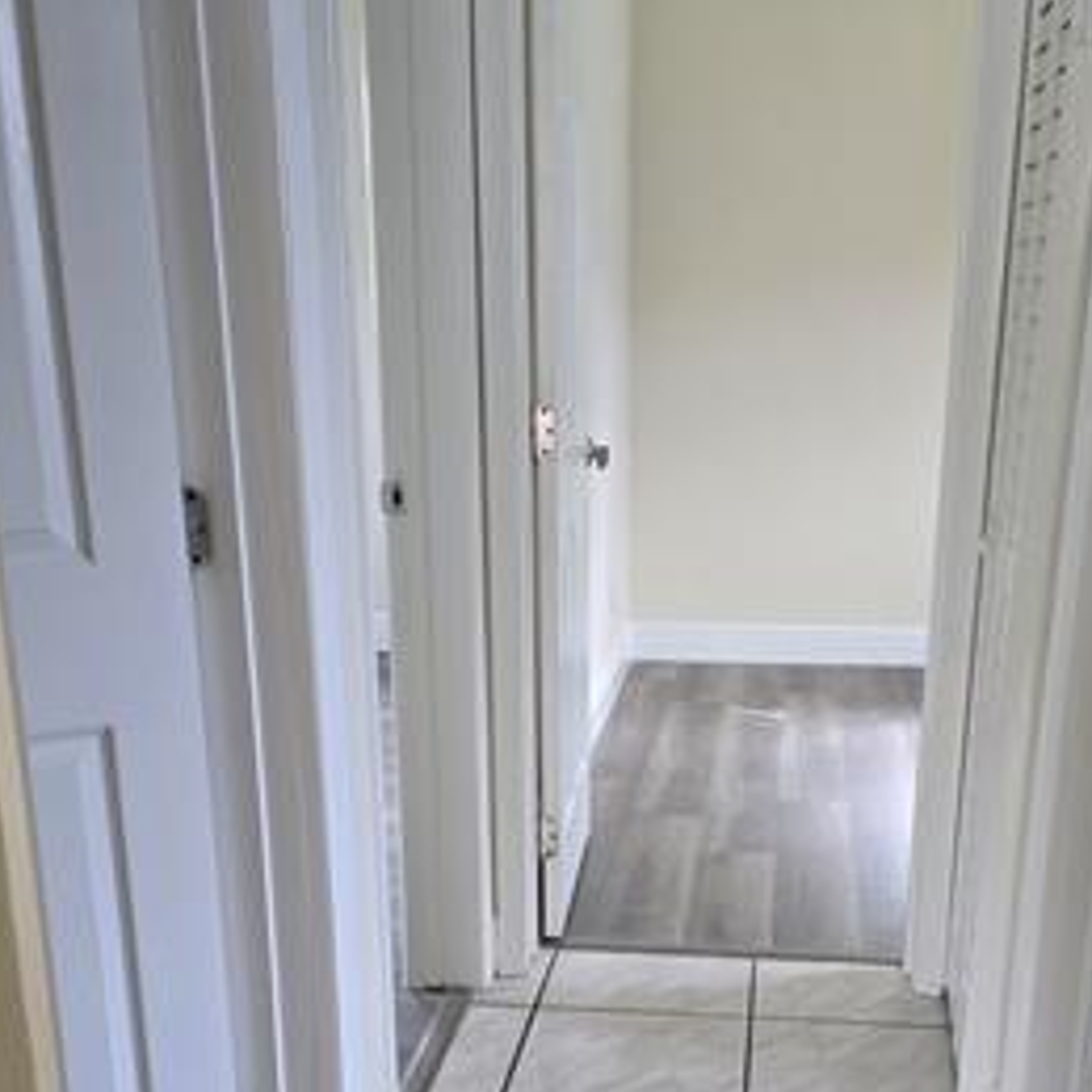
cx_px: 647
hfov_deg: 35.9
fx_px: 1677
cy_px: 886
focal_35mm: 47
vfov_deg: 34.8
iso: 500
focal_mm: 6.3
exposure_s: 1/120
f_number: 1.7
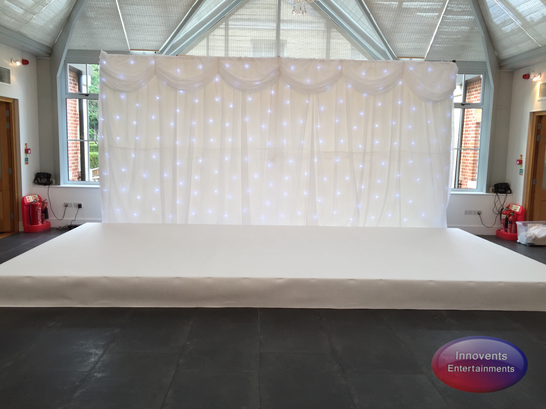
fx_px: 457
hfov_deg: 61.7
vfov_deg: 48.2
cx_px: 273
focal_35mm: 29
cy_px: 204
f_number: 2.2
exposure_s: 1/50
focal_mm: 4.15
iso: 40
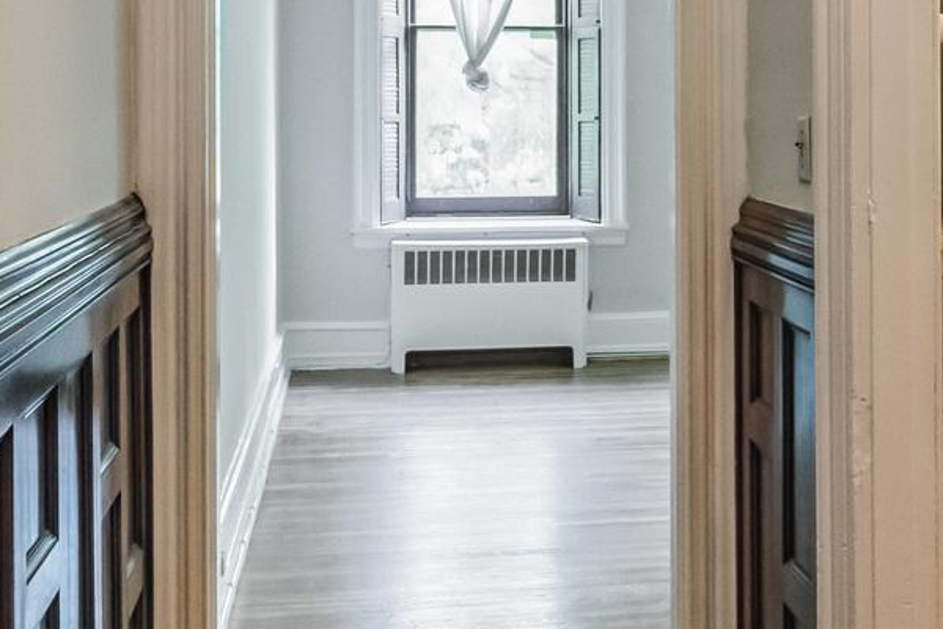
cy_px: 122
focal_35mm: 58
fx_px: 1519
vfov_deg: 23.0
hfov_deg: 33.9
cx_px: 693
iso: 2000
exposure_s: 1/40
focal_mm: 17
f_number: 6.3
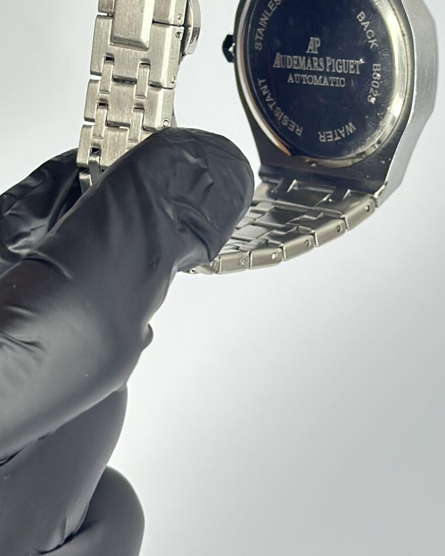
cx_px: 257
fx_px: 2058
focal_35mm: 125
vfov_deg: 15.2
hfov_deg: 12.3
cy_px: 65
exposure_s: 1/121
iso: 125
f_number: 1.78
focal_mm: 6.86
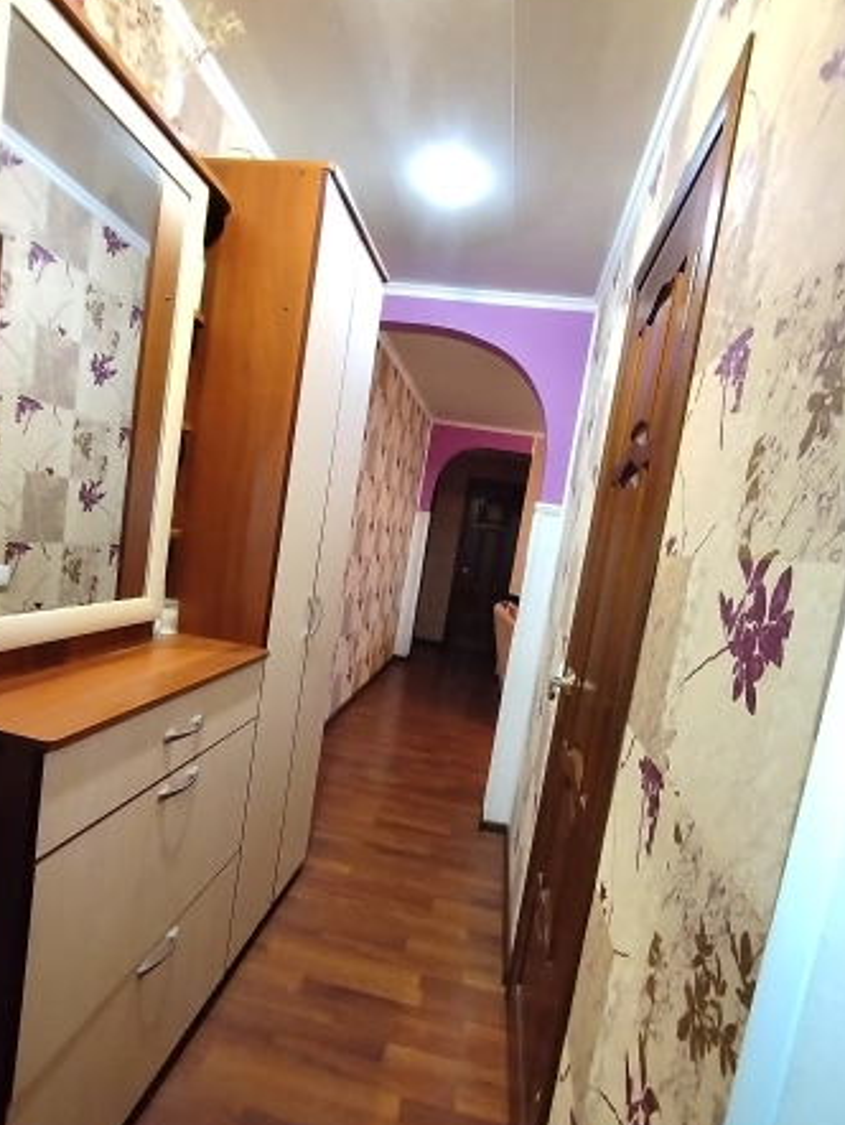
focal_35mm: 18
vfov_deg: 87.7
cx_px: 409
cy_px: 578
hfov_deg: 71.6
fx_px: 585
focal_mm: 1.42
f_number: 2.2
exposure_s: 1/20
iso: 769
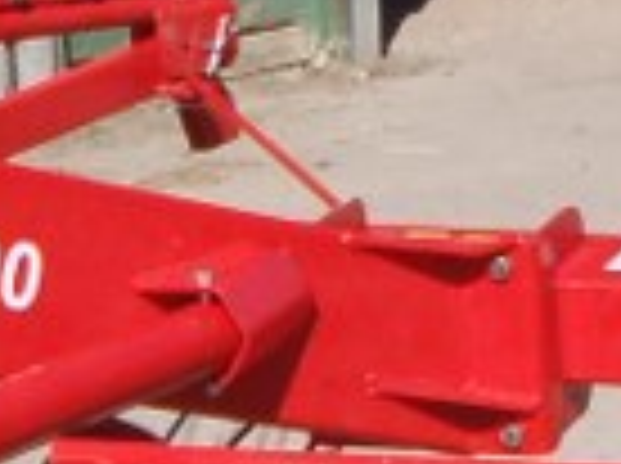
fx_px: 3743
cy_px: 743
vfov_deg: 7.0
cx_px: 418
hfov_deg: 9.5
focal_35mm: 209
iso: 80
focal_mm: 6.53
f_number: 5
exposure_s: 1/500
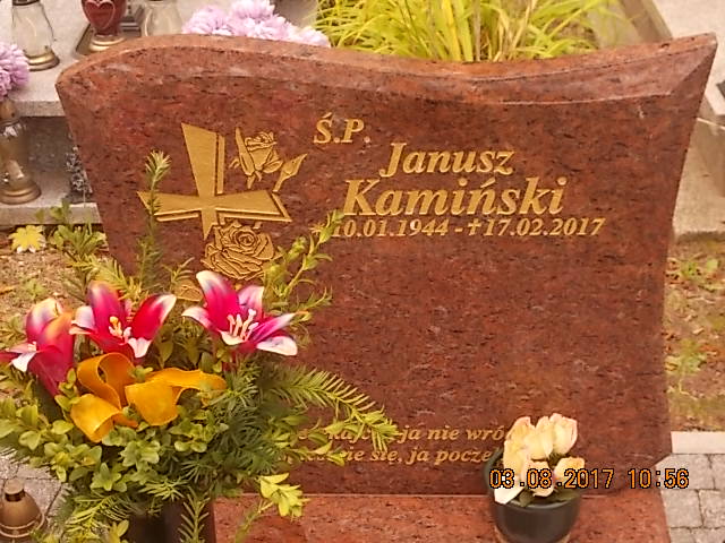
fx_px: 1215
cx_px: 362
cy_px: 272
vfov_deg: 25.2
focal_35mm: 58
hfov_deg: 33.2
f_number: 4.9
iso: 80
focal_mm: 10.3
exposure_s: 1/80
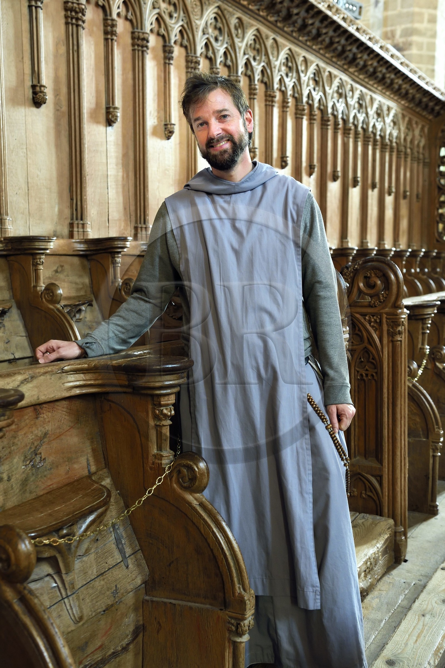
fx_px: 742
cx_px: 222
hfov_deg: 33.4
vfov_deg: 48.5
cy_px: 334
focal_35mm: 40
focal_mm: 40
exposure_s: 1/13
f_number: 5
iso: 1600
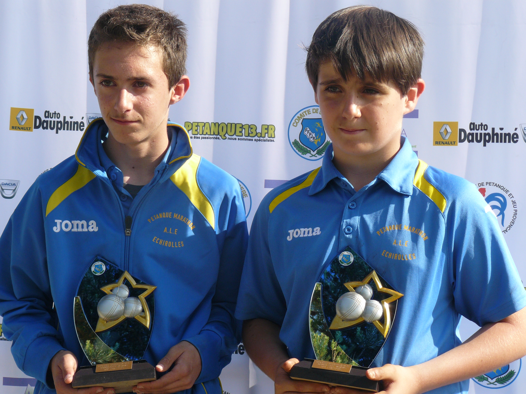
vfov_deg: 16.2
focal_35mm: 91
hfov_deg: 21.5
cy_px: 197
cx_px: 263
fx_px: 1383
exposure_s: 1/250
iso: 100
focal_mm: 15.2
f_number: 5.6
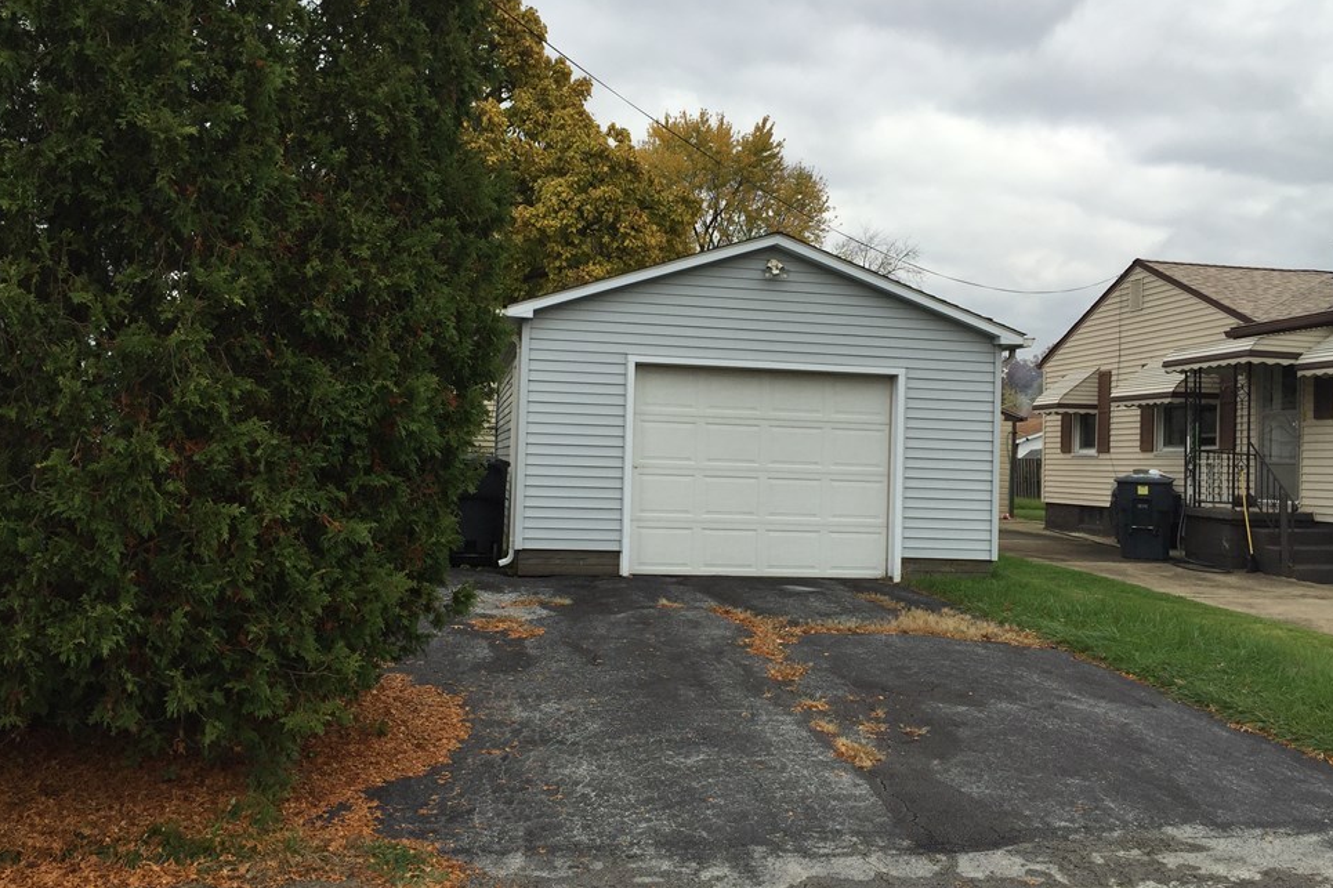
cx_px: 677
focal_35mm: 32
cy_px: 425
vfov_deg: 41.1
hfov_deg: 58.7
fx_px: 1185
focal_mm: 4.15
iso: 32
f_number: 2.2
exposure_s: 1/842
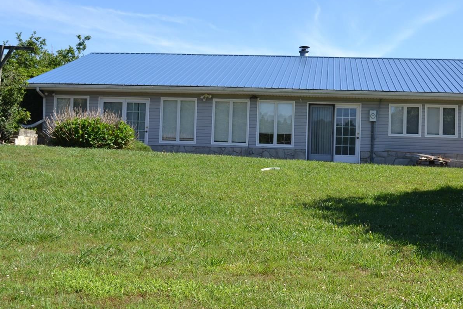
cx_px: 273
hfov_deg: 40.2
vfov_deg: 27.5
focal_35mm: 49
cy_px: 127
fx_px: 630
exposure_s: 1/200
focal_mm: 26
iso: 100
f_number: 7.1
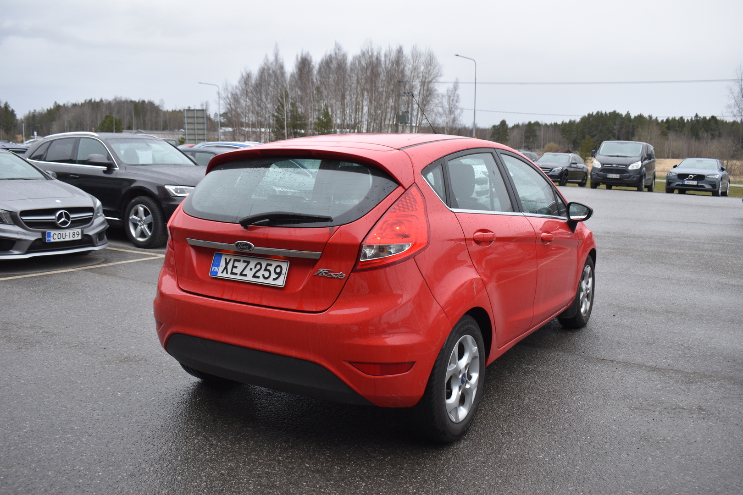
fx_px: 650
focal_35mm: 32
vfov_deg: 41.7
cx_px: 372
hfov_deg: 59.5
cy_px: 248
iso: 200
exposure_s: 1/180
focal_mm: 21
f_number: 5.6
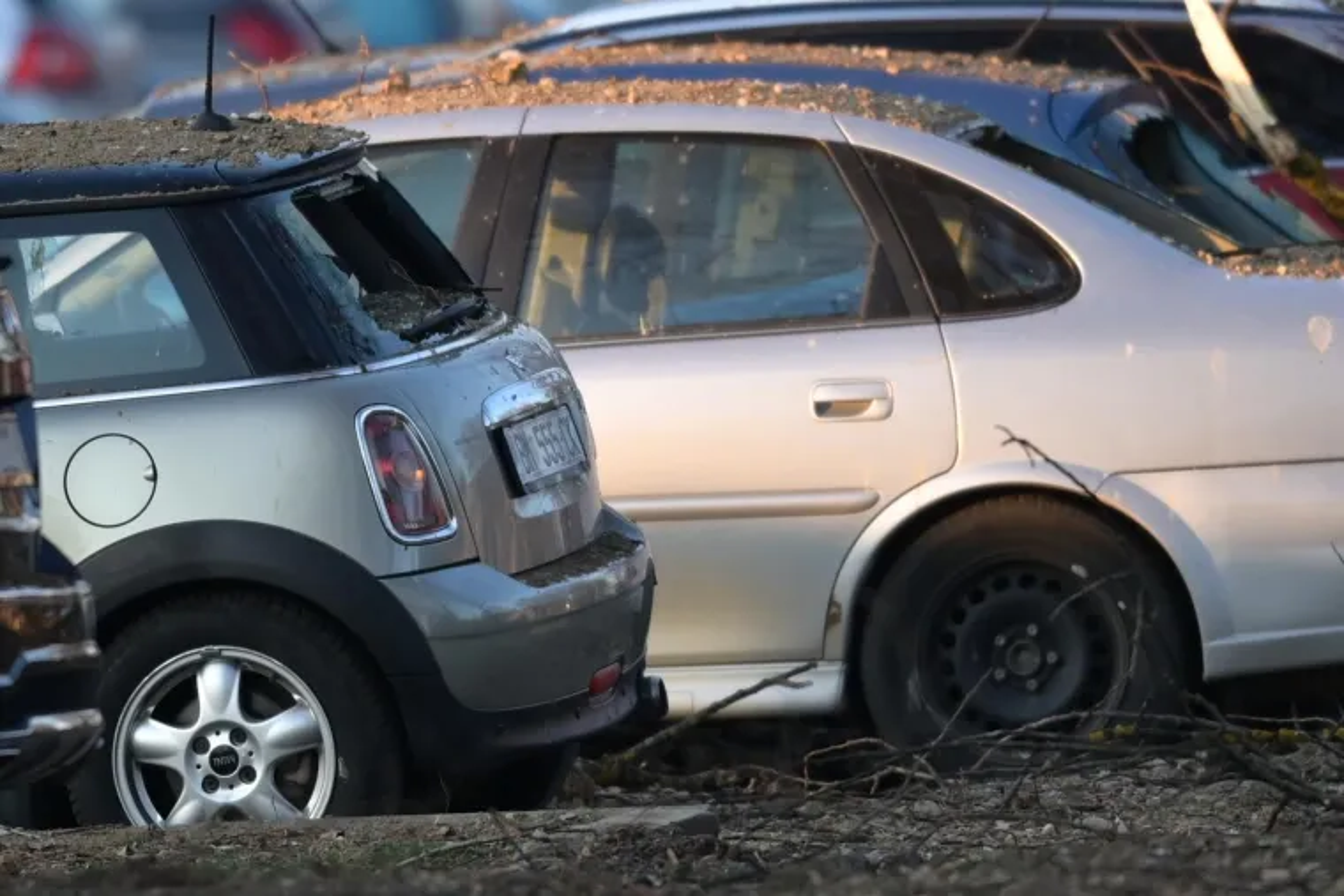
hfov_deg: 5.2
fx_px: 14935
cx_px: 672
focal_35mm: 400
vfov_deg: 3.4
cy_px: 448
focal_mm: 400
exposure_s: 1/1250
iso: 640
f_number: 2.8
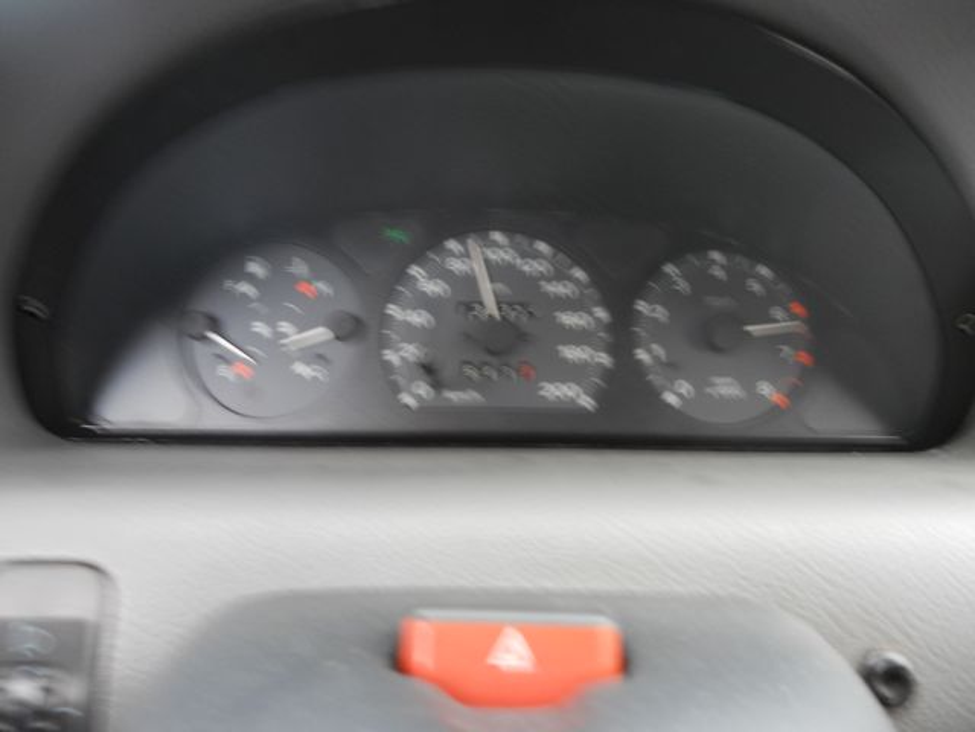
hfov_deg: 65.3
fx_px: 760
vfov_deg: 51.4
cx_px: 488
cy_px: 366
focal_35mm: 27
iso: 80
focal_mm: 4.9
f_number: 3.2
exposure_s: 1/30
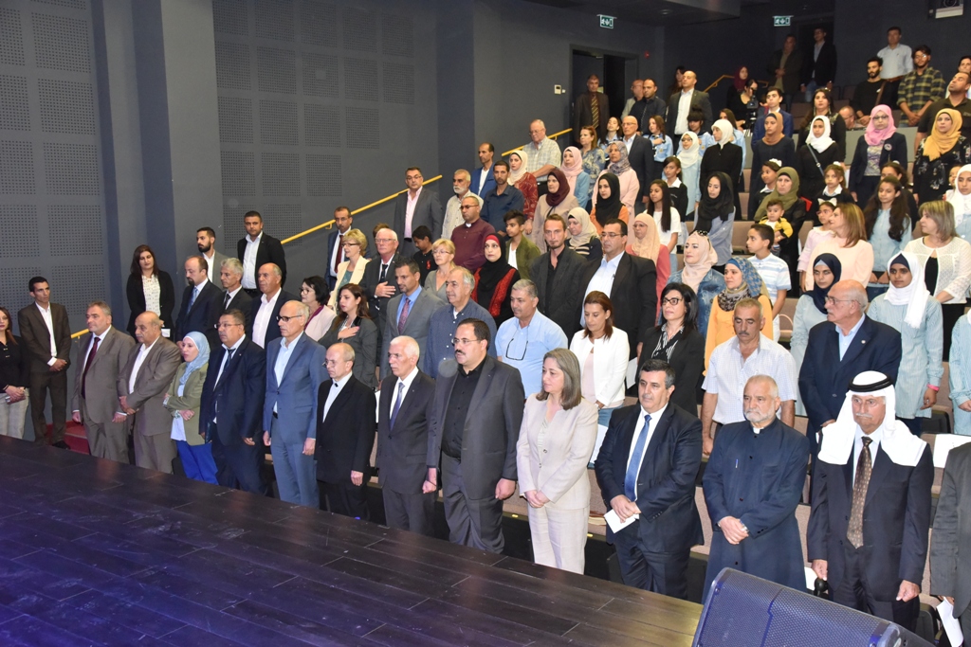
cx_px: 486
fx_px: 944
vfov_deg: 37.9
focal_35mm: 35
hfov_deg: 54.4
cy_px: 324
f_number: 7.1
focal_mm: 35
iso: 3200
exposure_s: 1/60
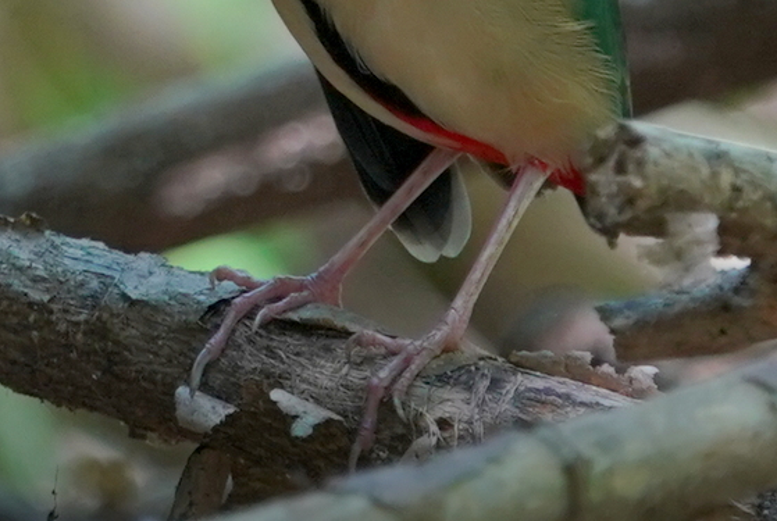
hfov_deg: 1.2
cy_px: -133
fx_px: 37106
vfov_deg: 0.8
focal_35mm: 1716
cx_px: 464
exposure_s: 1/250
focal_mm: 600
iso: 1000
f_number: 6.3
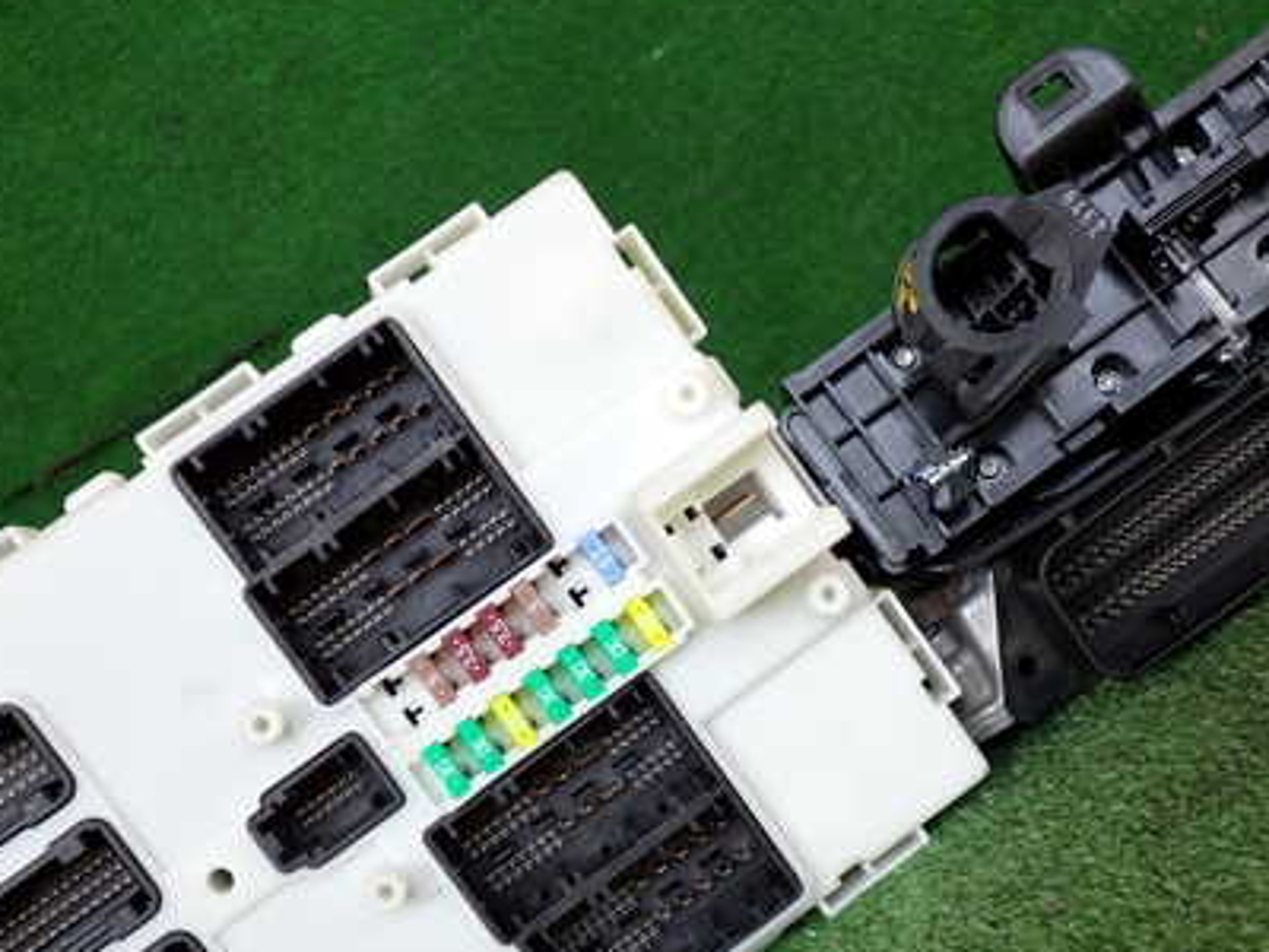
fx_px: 1760
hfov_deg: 39.6
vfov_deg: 30.1
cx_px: 676
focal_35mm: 48
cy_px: 622
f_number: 2.4
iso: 100
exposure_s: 1/125
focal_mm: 5.79
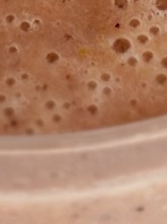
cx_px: 8
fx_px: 2114
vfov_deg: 6.0
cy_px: -137
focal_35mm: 328
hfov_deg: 4.5
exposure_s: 1/60
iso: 64
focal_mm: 6.86
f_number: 1.78
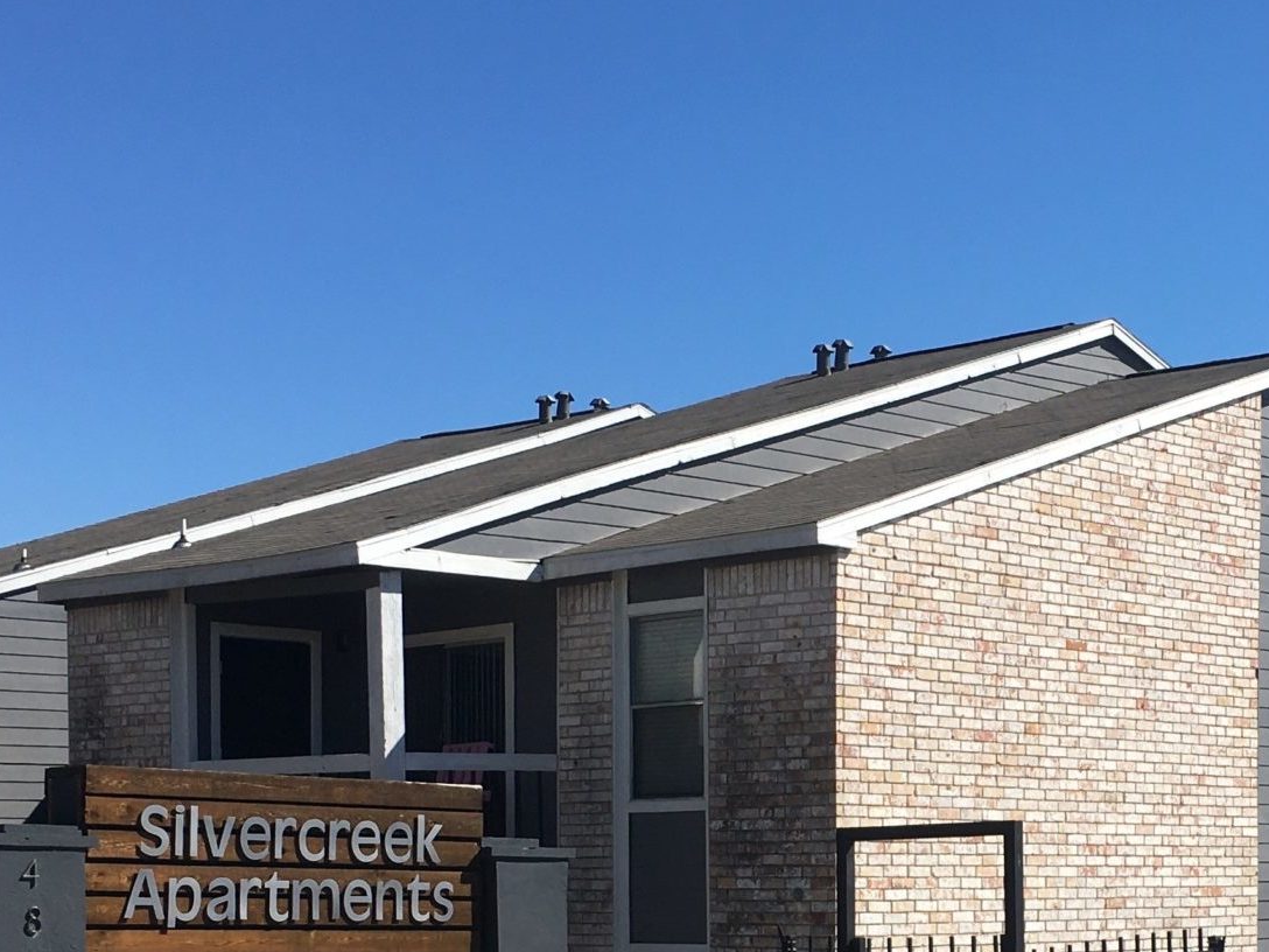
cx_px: 958
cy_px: 666
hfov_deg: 41.6
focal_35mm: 44
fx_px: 1613
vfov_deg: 32.5
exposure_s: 1/1876
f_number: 2.2
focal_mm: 4.15
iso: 25
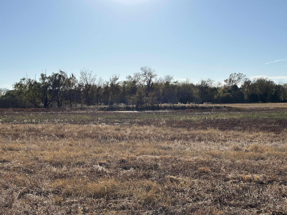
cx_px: 144
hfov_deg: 36.8
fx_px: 431
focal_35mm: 52
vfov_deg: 28.0
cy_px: 108
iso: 40
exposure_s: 1/6329
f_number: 1.6
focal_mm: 5.96
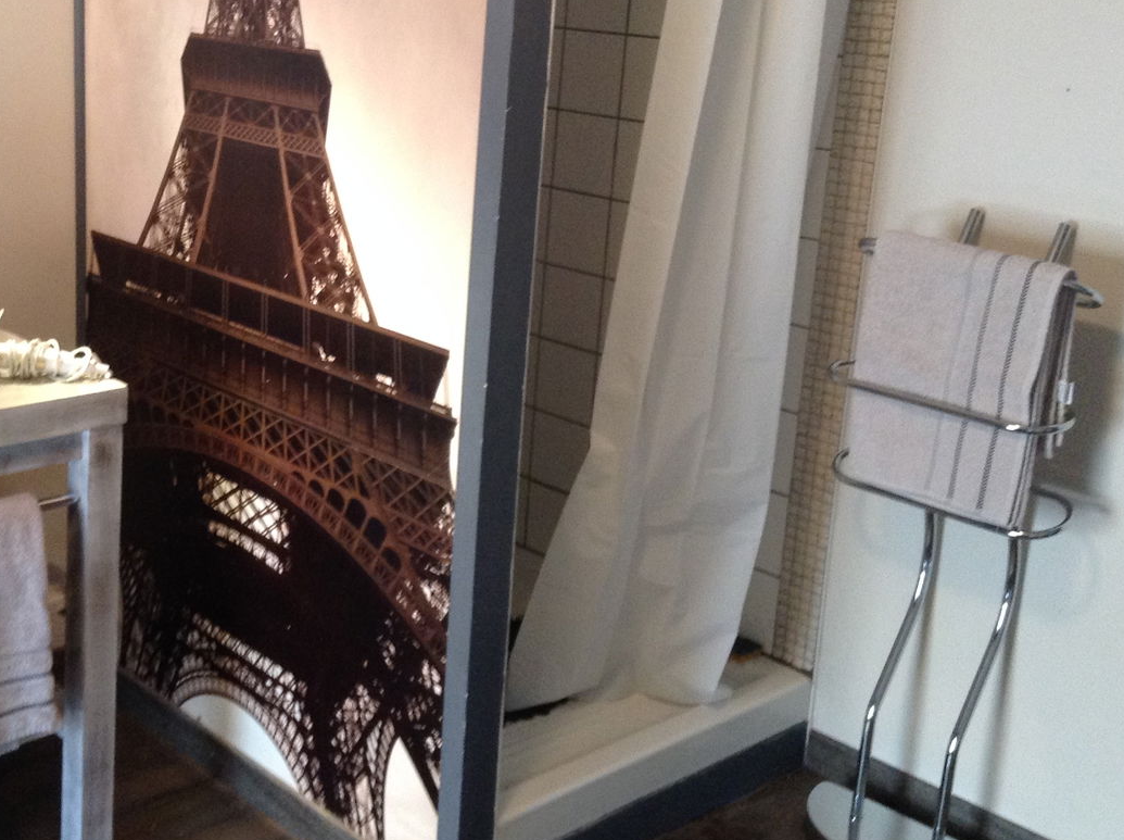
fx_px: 1654
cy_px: 331
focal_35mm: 51
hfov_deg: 37.1
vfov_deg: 28.4
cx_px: 369
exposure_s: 1/24
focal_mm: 3.3
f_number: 2.4
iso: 125
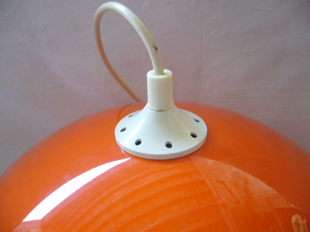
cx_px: 155
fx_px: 313
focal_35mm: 35
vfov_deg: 40.7
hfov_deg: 52.6
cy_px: 116
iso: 100
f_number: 2.8
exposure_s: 1/15
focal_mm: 5.8
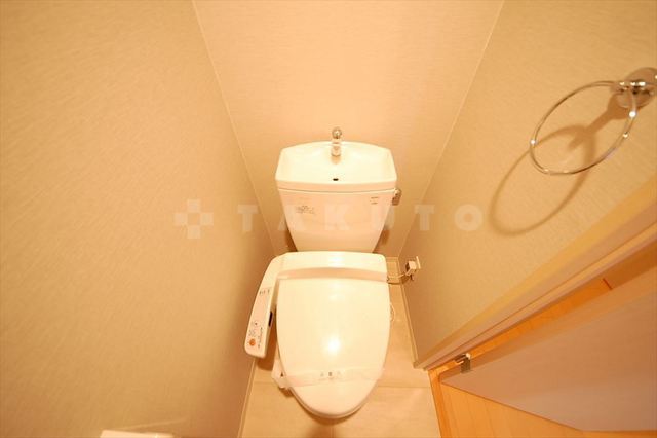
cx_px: 328
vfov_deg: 89.9
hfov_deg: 112.6
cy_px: 219
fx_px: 219
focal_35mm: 12
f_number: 4.5
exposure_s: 1/2
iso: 200
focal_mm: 8
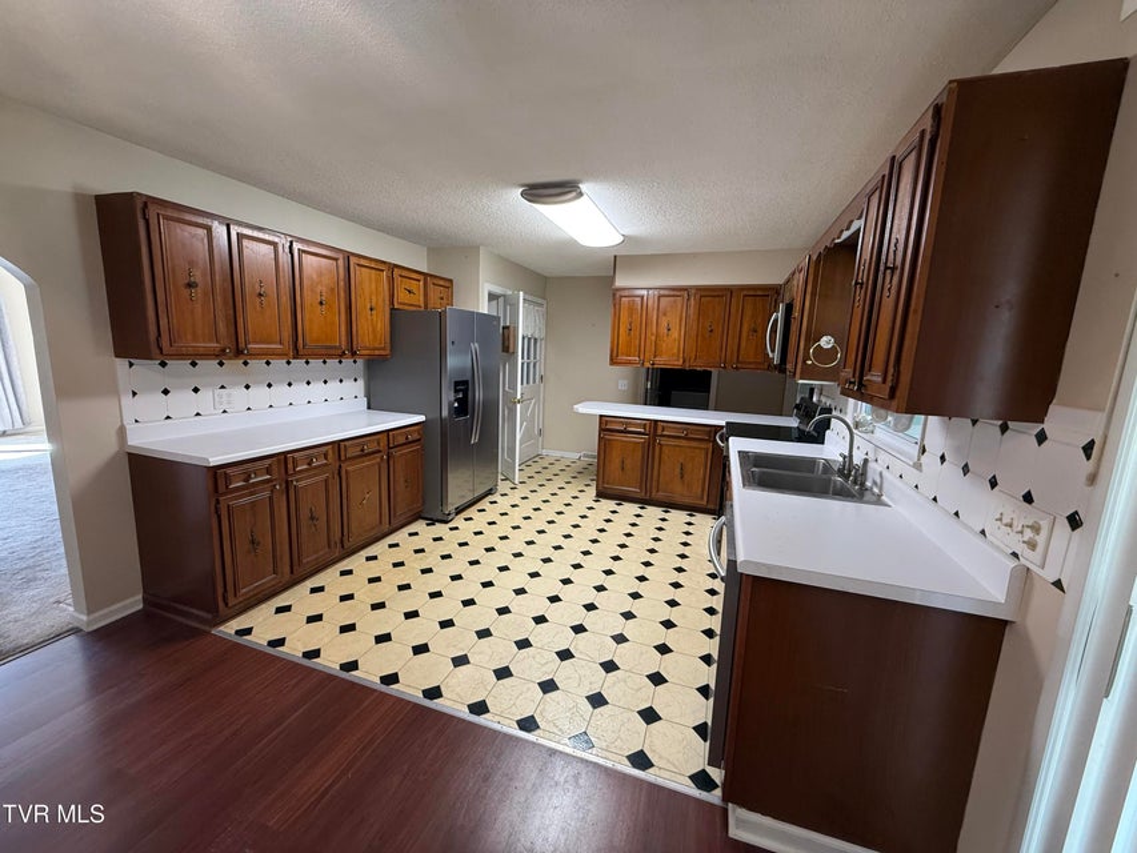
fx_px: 460
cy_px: 426
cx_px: 568
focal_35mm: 14
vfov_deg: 85.7
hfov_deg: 102.1
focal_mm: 2.22
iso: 200
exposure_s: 1/60
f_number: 2.2
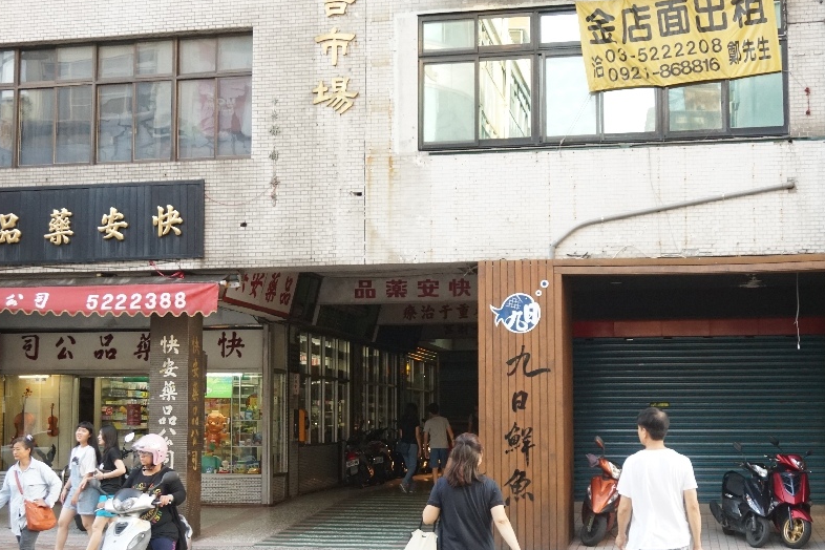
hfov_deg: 35.2
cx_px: 394
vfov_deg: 23.9
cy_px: 294
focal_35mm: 57
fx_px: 1298
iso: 1000
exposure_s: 1/160
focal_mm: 29
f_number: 4.5
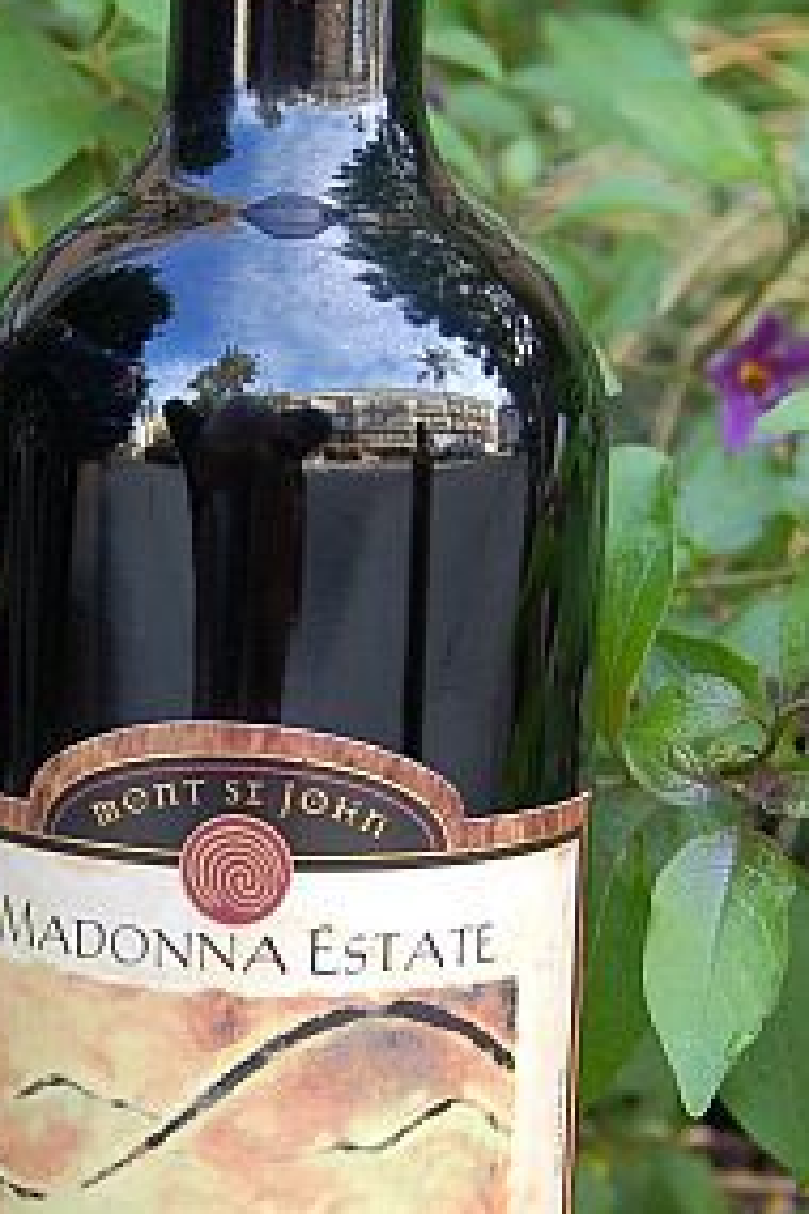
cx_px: 255
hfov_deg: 13.3
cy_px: 660
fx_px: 3472
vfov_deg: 19.8
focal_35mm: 103
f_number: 5
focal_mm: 26
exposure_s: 1/100
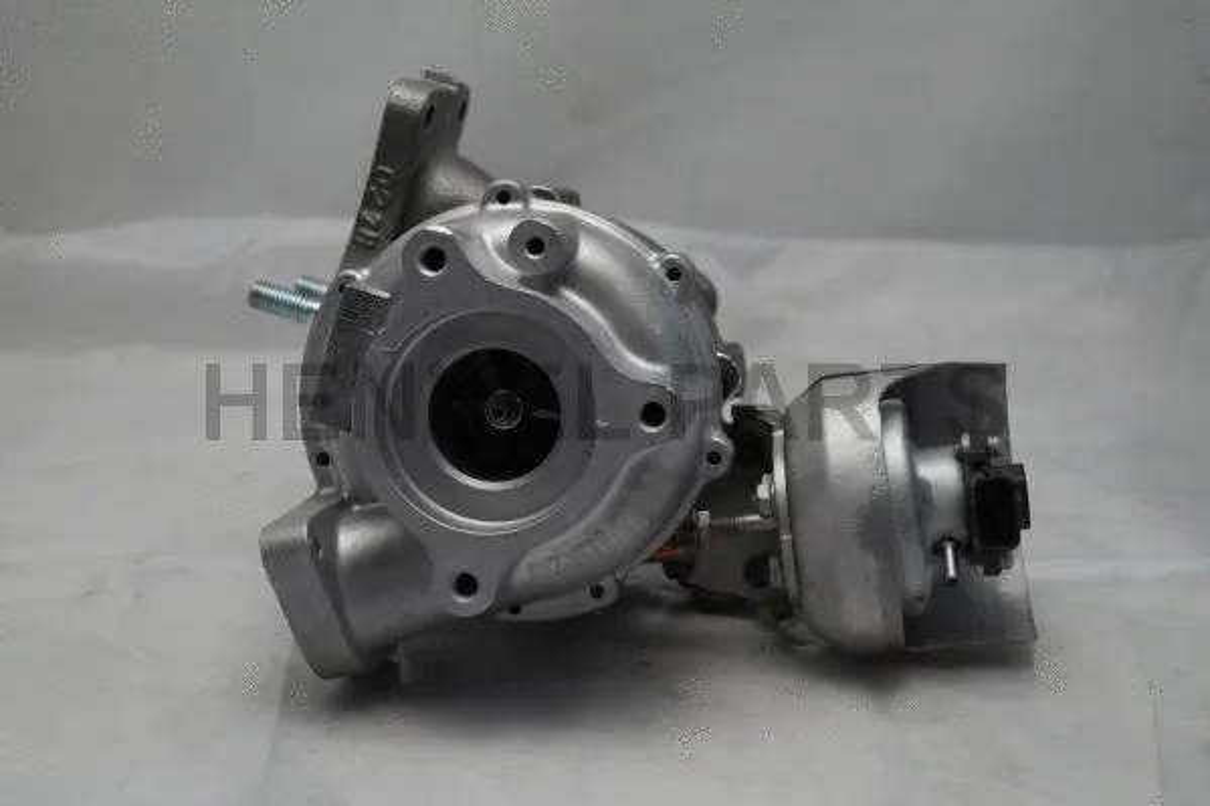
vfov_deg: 22.6
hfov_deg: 33.4
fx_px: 2016
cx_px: 605
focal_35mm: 60
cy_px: 403
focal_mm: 40
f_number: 5
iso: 800
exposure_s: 1/160
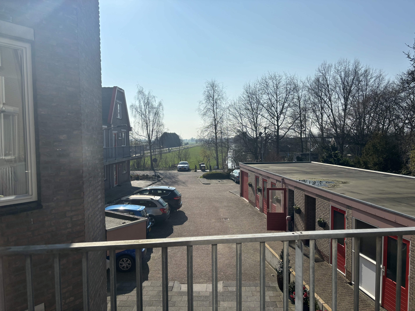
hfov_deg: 67.3
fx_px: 312
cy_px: 156
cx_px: 208
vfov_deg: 53.1
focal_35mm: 26
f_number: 1.6
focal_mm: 6
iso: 50
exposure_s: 1/7194
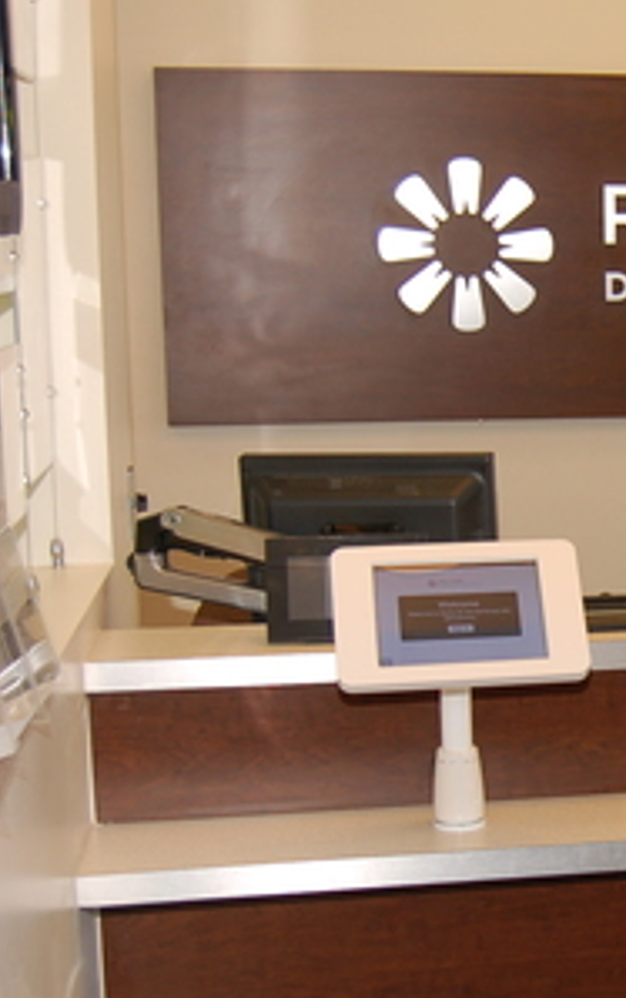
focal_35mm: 76
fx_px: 2069
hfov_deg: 16.1
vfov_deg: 27.1
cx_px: 855
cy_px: 574
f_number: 4
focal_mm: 24
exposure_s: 1/60
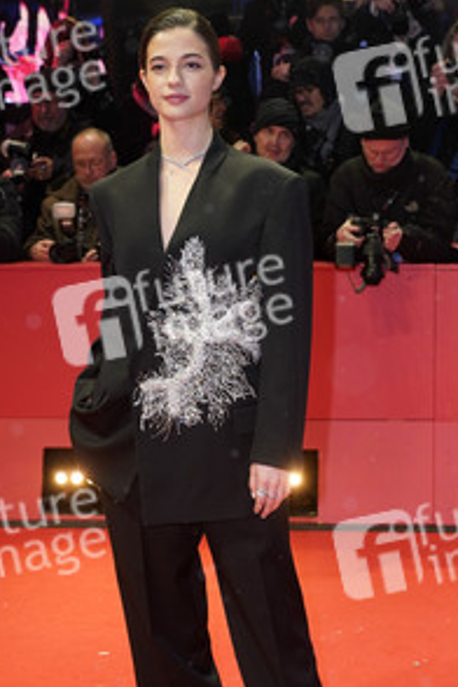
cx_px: 241
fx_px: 1298
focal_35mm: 68
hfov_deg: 20.0
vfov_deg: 29.5
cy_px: 428
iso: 1600
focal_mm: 50
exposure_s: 1/160
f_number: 5.6
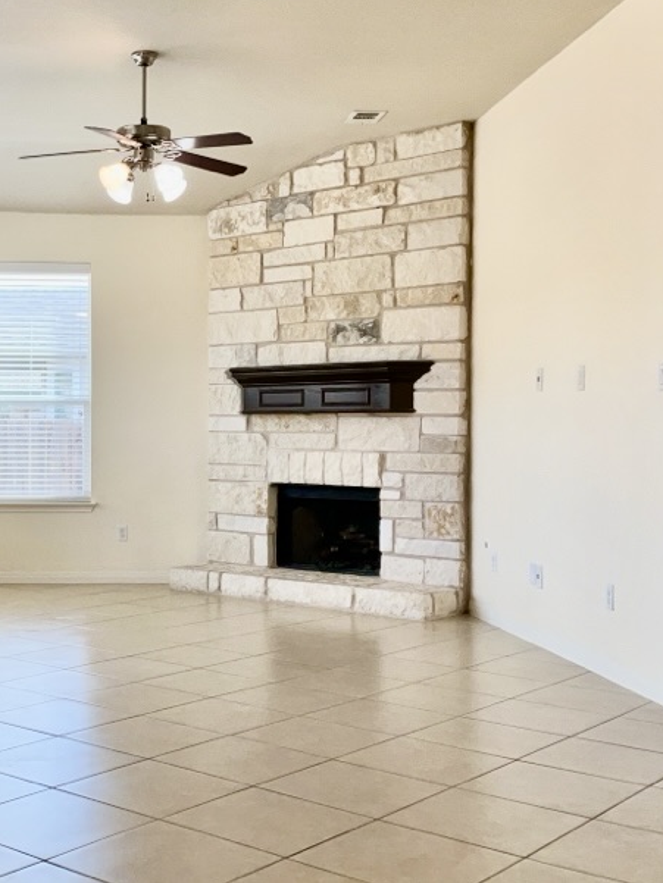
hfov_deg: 30.8
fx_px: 1174
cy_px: 430
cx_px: 138
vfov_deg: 41.2
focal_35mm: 46
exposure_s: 1/100
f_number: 1.8
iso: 32
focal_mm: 3
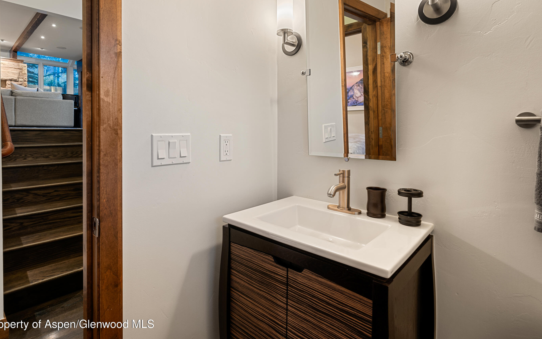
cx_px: 247
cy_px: 144
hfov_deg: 87.8
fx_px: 281
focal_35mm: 19
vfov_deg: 61.9
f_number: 7.1
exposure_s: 2.5
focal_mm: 17
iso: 125
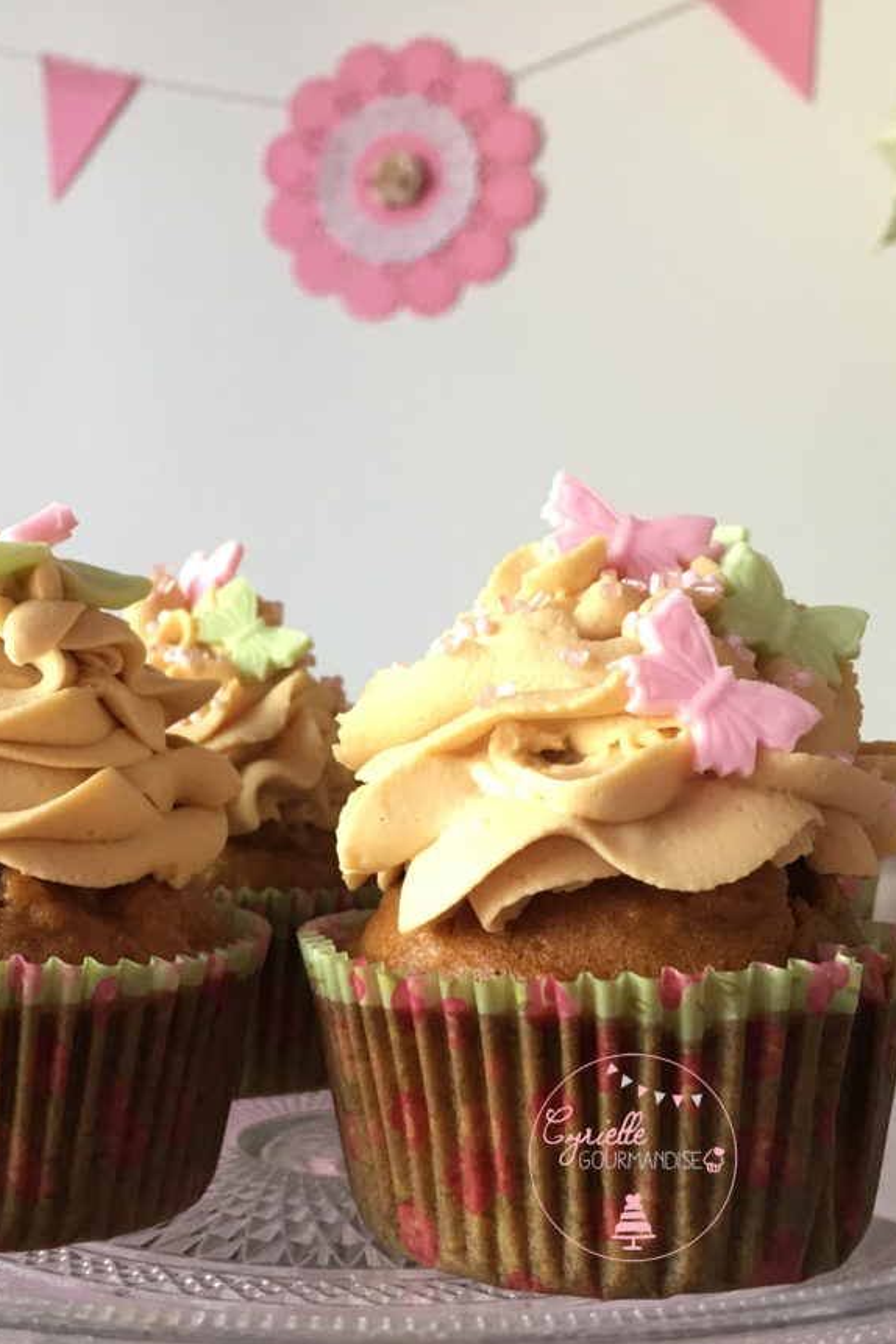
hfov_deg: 32.3
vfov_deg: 47.4
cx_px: 279
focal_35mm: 41
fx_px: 1531
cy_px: 673
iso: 100
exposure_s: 1/33
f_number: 2.2
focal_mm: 4.15
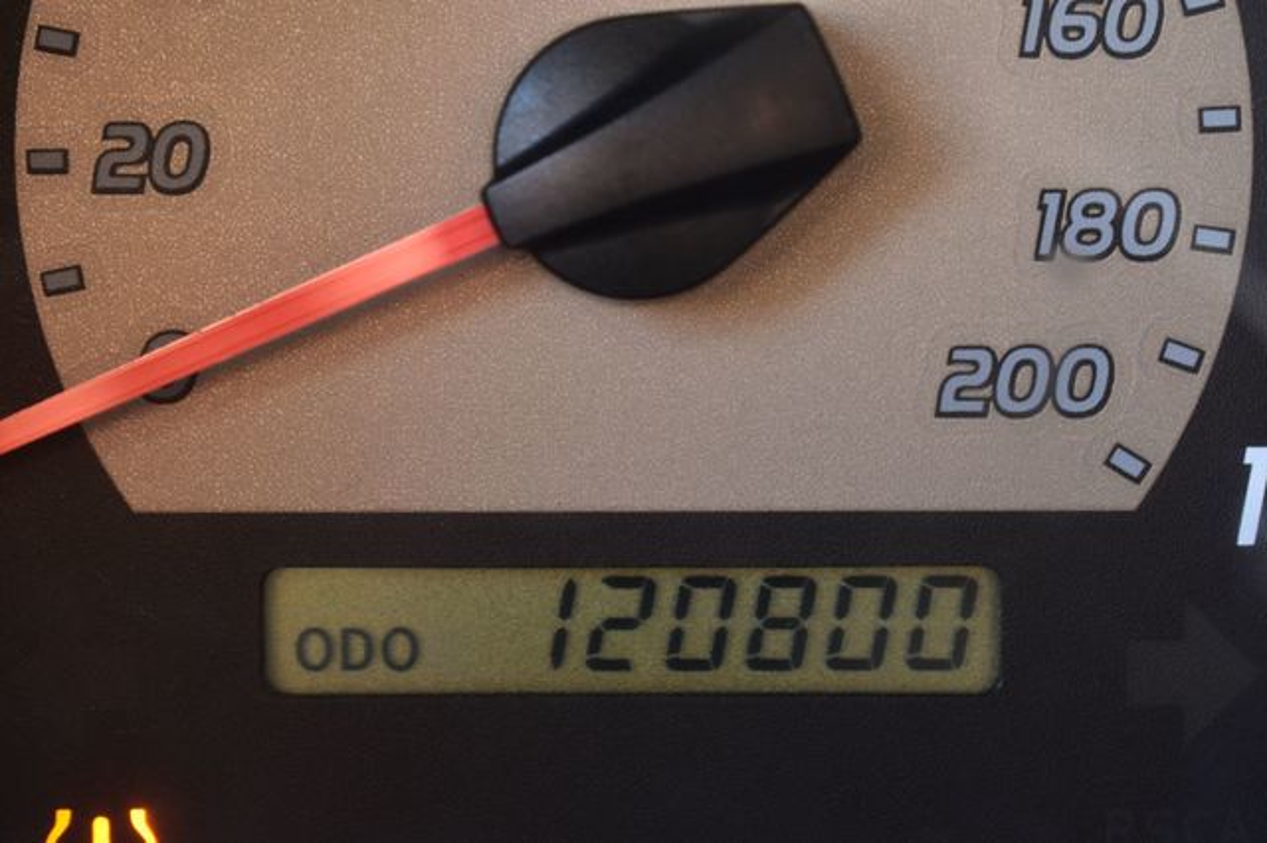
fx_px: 2902
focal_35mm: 82
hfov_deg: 24.6
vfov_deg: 16.5
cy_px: 422
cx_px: 634
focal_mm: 55
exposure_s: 1/15
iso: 400
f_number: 6.3
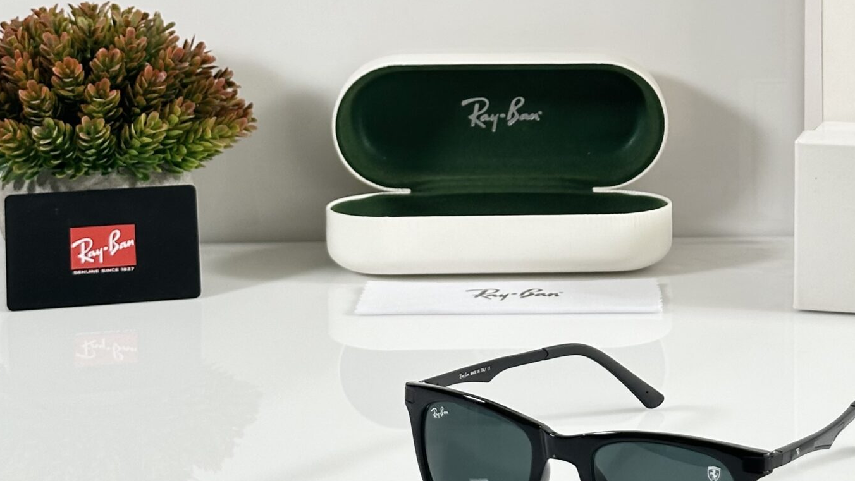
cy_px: 4
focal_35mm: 99
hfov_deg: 21.4
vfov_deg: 12.1
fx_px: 2245
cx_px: 600
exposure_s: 1/100
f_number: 1.78
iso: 80
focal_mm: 6.86
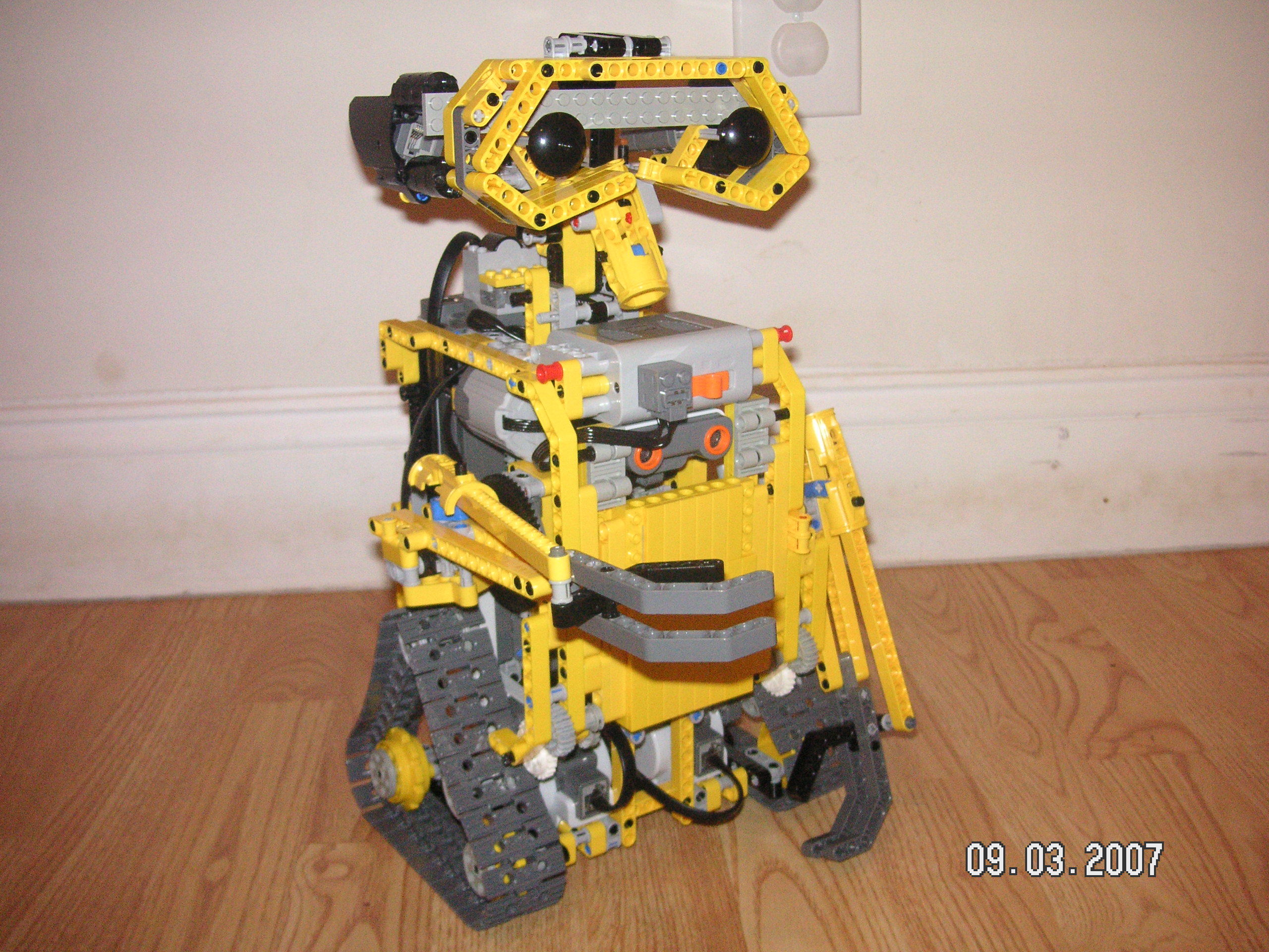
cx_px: 634
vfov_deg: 38.7
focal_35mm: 37
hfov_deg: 50.1
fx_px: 1356
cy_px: 476
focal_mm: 6.1
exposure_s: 1/45
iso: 160
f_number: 2.8
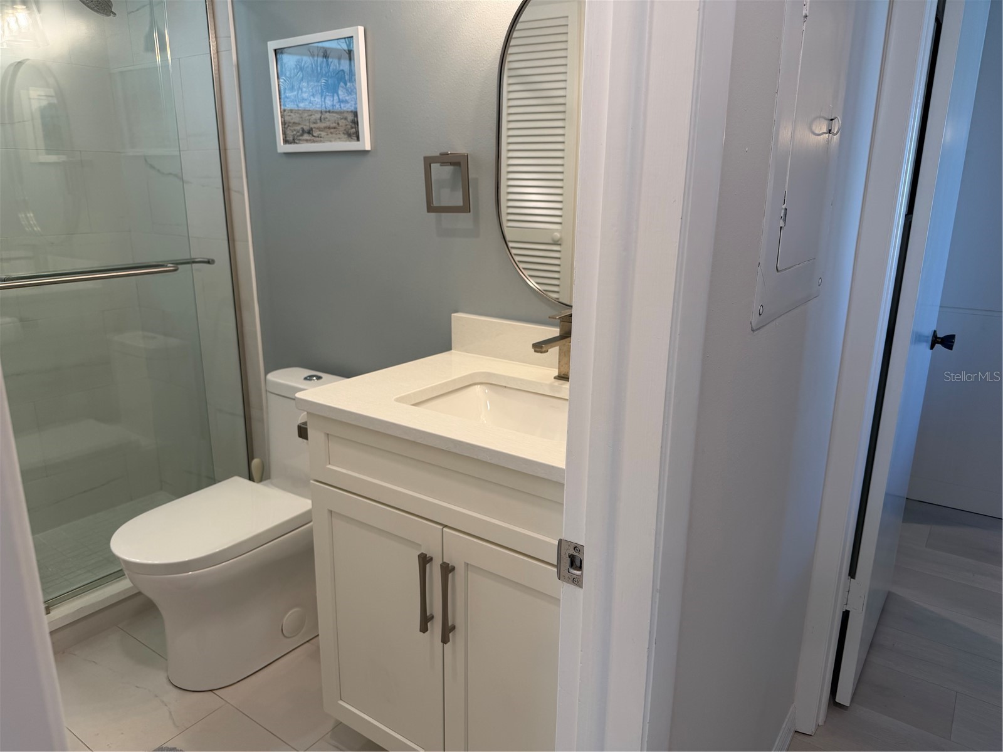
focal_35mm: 24
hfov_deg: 71.6
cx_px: 502
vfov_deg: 56.8
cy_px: 376
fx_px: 695
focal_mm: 6.76
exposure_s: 1/120
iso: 80
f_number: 1.78
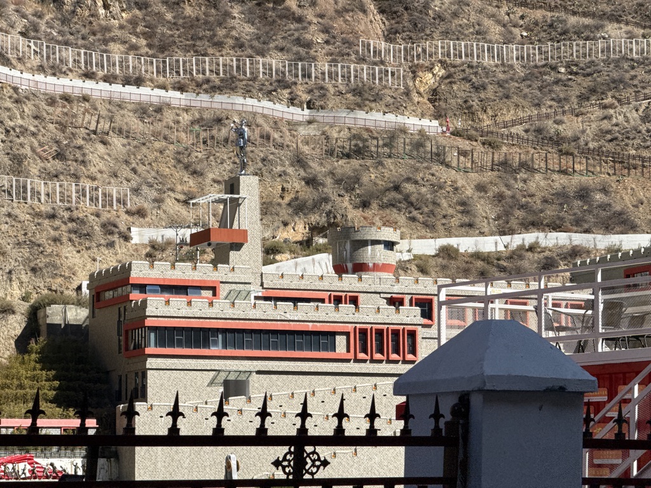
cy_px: 244
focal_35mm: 120
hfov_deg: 16.4
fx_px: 2257
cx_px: 326
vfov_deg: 12.3
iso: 50
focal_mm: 15.66
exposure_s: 1/1368
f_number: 2.8
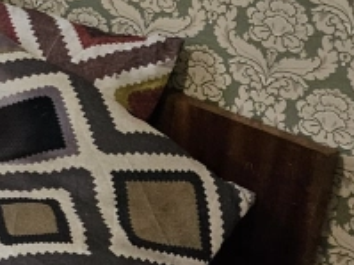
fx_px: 1482
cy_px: -102
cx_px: -628
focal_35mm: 145
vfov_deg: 10.0
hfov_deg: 10.6
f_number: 1.8
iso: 160
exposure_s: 1/100
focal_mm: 5.4
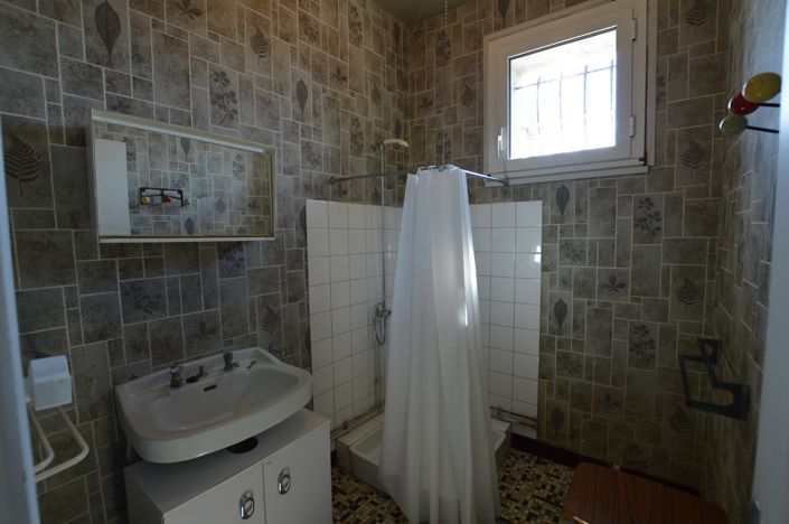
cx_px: 394
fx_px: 328
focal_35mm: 15
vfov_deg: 77.2
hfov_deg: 100.5
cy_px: 262
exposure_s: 1/100
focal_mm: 10
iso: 400
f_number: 5
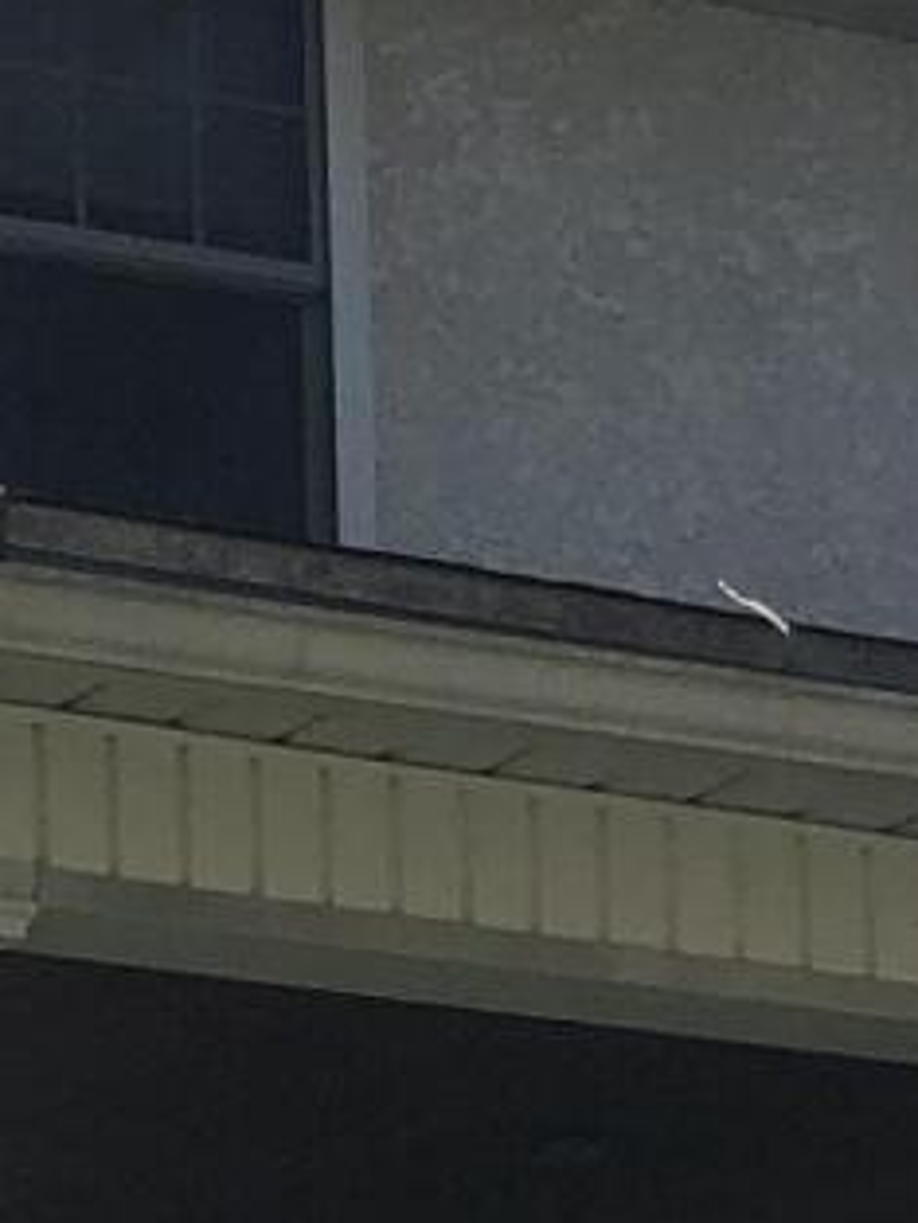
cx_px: -664
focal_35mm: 179
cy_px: 1700
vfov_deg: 10.7
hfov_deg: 8.0
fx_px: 6325
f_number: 1.8
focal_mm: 3.99
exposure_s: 1/1869
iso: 20
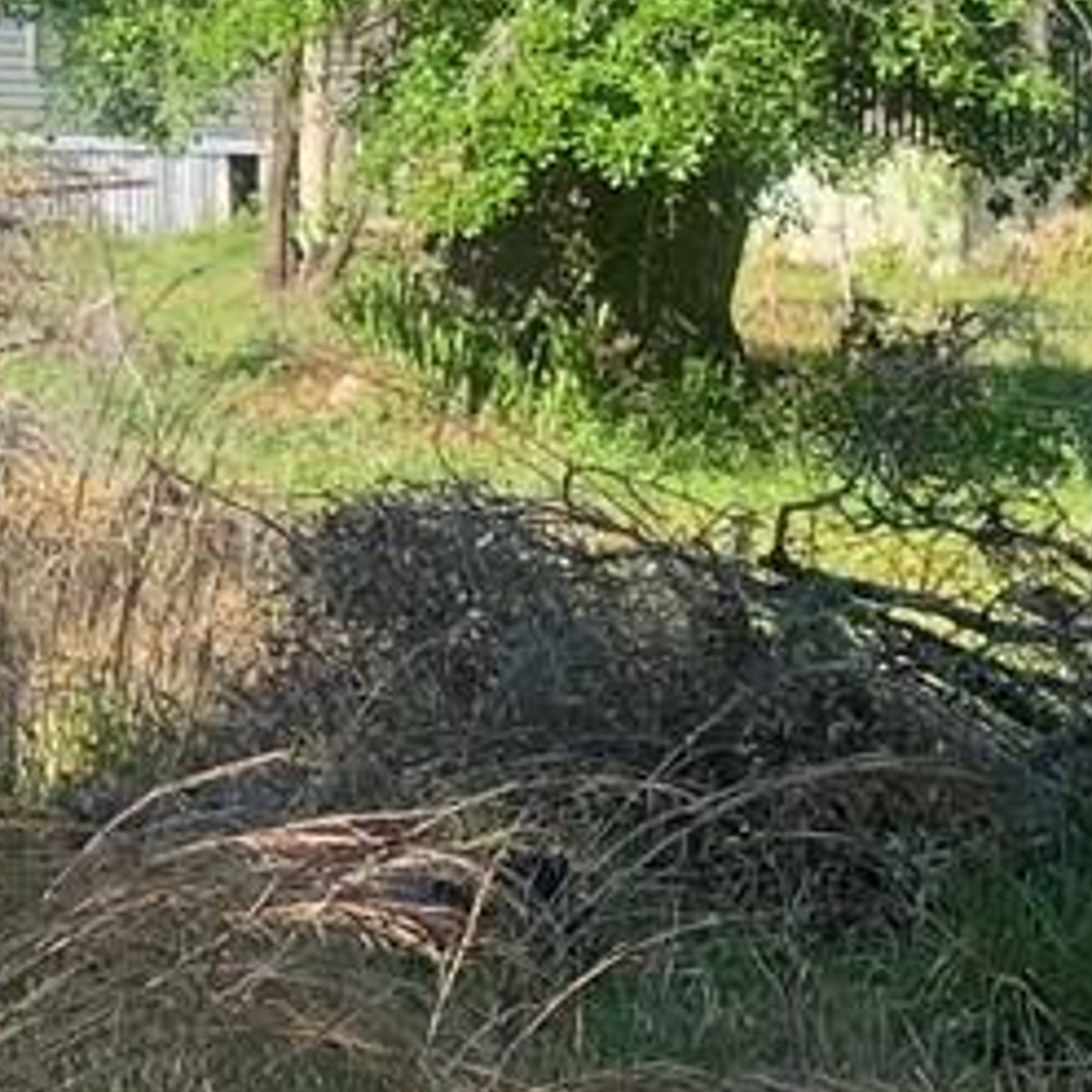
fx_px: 5282
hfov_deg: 10.6
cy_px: -189
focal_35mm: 148
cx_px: -1264
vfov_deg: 11.6
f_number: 1.8
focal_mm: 4.25
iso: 25
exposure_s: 1/849
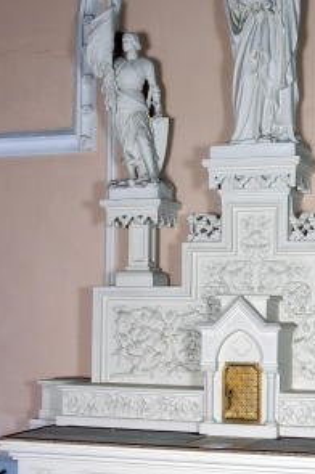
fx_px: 1026
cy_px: 307
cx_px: 241
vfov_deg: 25.9
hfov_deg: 17.3
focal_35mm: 78
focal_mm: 30
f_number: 8
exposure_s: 1/30
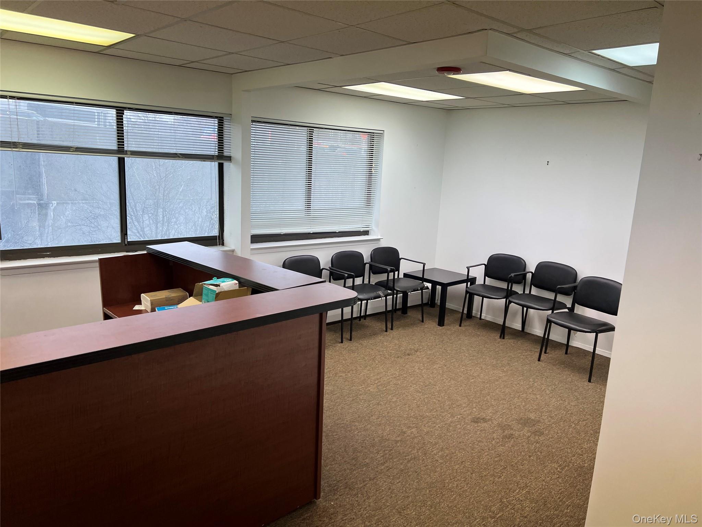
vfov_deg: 53.1
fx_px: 527
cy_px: 264
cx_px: 351
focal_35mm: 26
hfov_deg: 67.3
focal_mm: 5.7
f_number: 1.5
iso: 64
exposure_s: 1/120
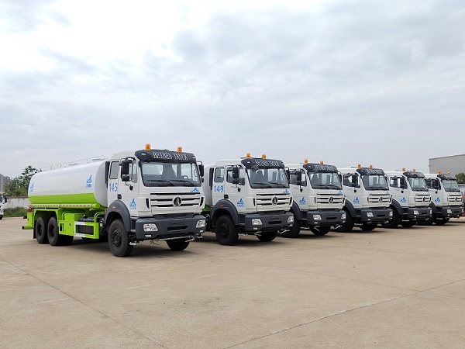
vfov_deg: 46.8
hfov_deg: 60.0
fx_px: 403
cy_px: 174
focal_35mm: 30
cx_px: 232
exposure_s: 1/1974
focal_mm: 5.52
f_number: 1.9
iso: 378
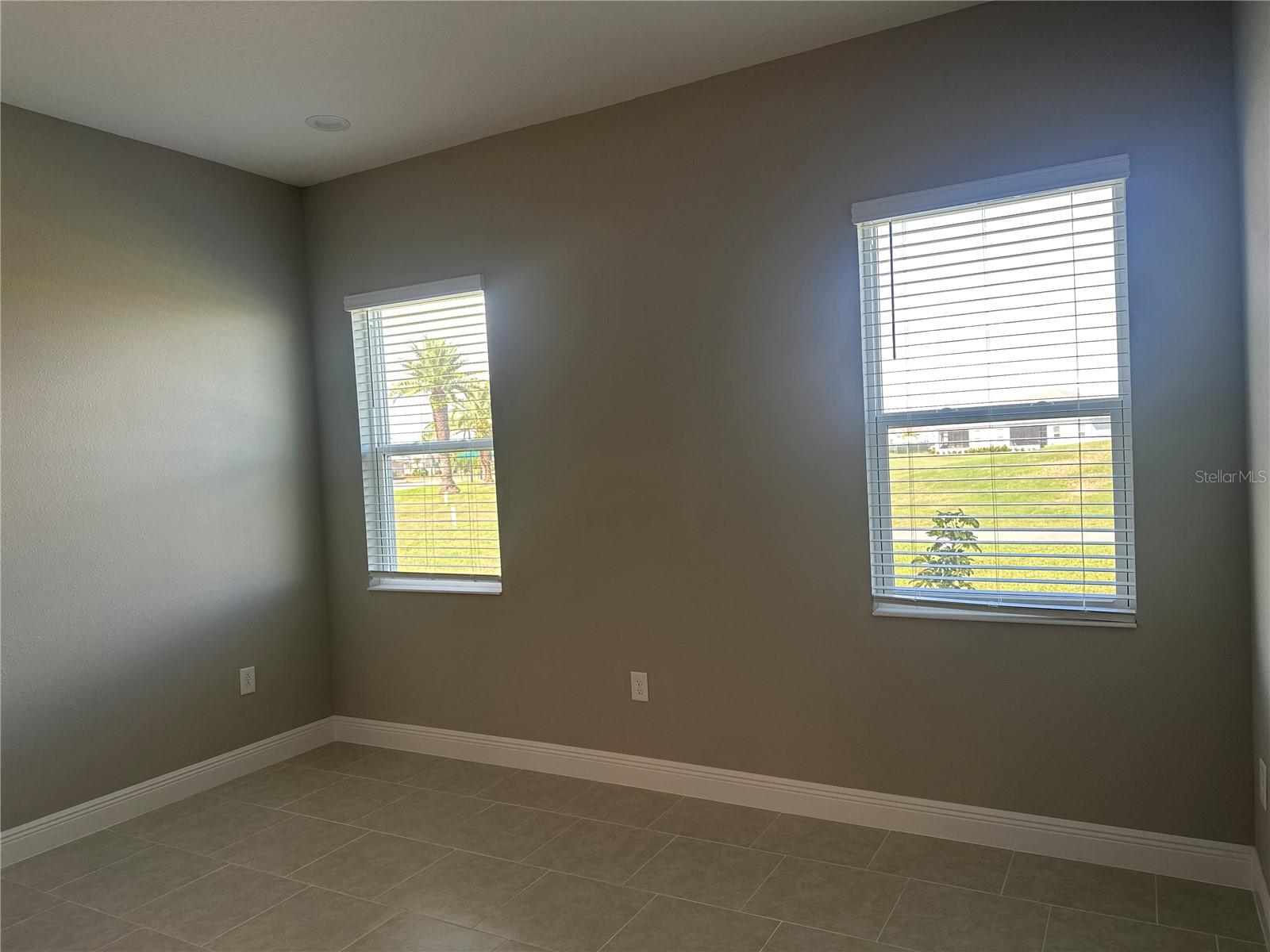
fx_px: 881
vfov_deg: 56.8
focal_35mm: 24
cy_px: 476
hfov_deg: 71.6
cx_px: 635
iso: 80
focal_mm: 6.86
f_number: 1.78
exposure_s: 1/202
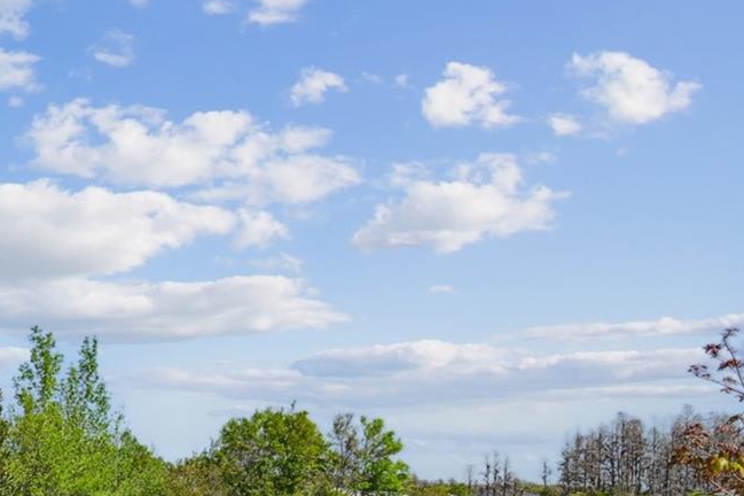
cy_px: 503
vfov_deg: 32.8
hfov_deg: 39.8
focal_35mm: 37
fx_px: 764
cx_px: -115
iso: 100
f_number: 7.1
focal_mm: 10
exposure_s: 1/320
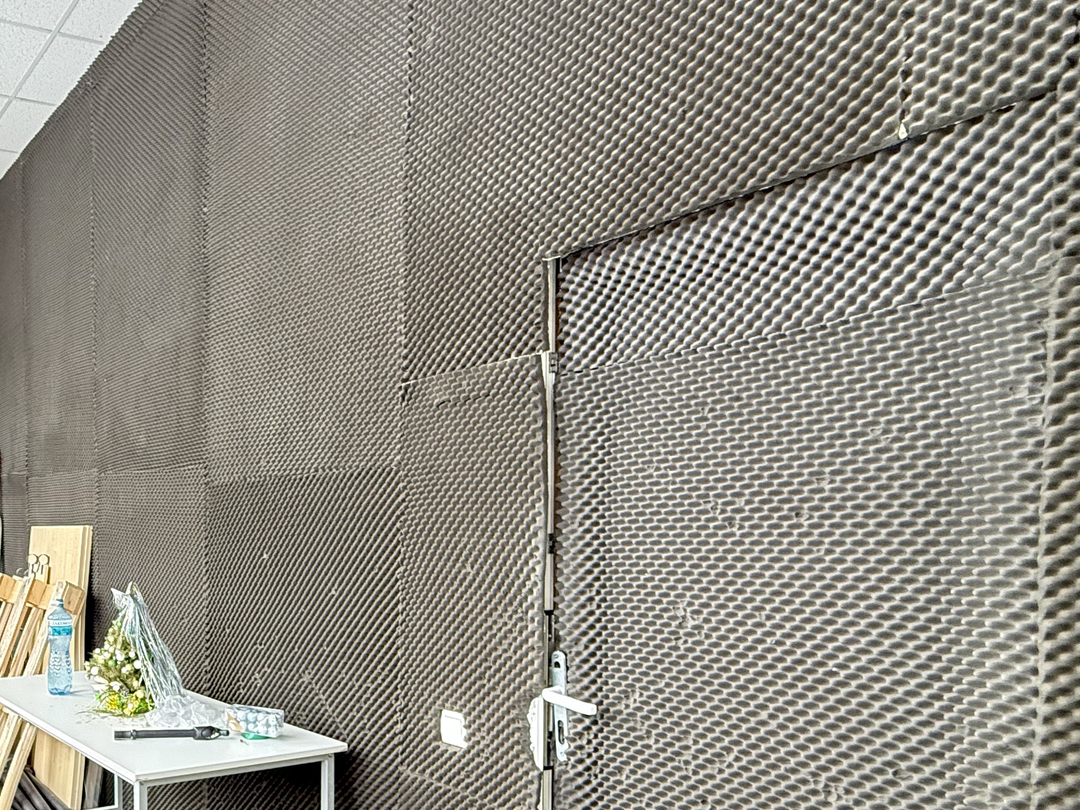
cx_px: 99
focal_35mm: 28
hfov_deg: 54.8
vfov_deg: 48.6
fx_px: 874
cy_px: 560
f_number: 2.2
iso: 320
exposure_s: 1/77
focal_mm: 2.22
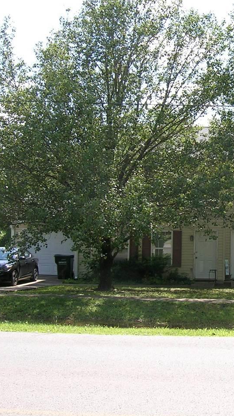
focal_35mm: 51
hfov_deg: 22.7
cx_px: 226
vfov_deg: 40.6
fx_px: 563
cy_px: 208
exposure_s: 1/172
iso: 50
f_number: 4.8
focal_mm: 5.4
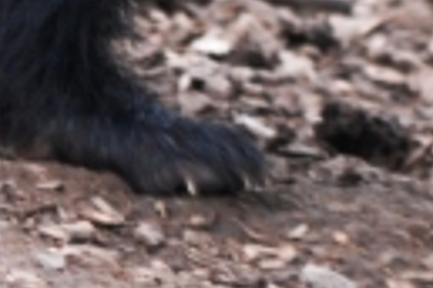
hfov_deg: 1.2
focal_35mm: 1785
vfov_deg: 0.8
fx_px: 21468
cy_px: -310
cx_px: 463
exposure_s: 1/125
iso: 400
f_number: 4.5
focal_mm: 150
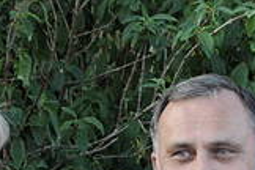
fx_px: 5848
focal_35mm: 826
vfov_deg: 1.7
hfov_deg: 2.5
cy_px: 330
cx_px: 584
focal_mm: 105
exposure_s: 1/200
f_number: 5.6
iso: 800
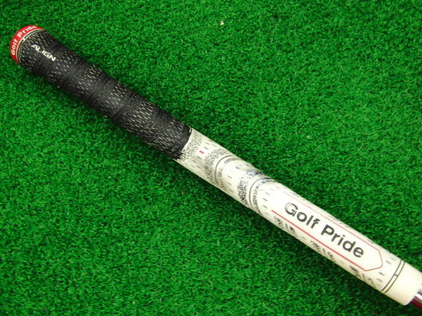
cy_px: 158
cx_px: 211
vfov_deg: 38.7
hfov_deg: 50.1
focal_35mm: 37
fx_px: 451
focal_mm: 6.42
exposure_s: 1/40
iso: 400
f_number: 3.6
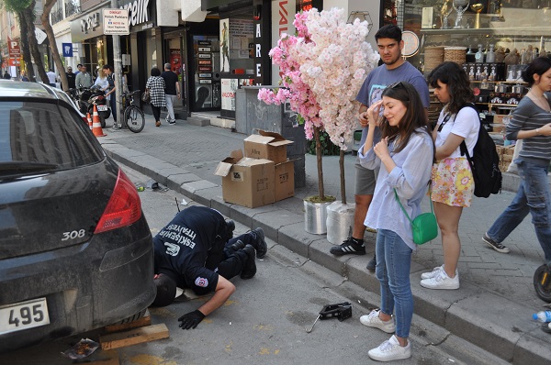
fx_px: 504
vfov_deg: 39.8
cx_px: 276
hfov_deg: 57.3
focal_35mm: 33
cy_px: 182
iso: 220
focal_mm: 22
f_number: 5.6
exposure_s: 1/125
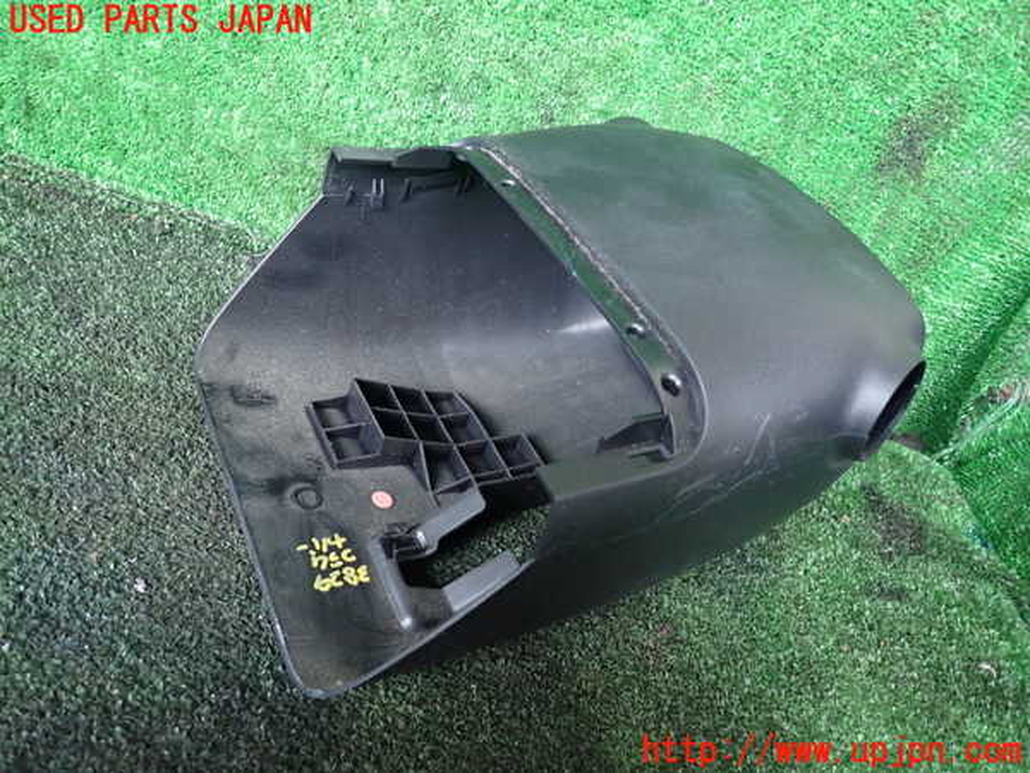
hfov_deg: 69.4
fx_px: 744
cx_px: 515
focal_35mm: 25
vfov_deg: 54.9
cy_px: 386
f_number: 2
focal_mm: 4.5
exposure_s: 1/30
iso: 800
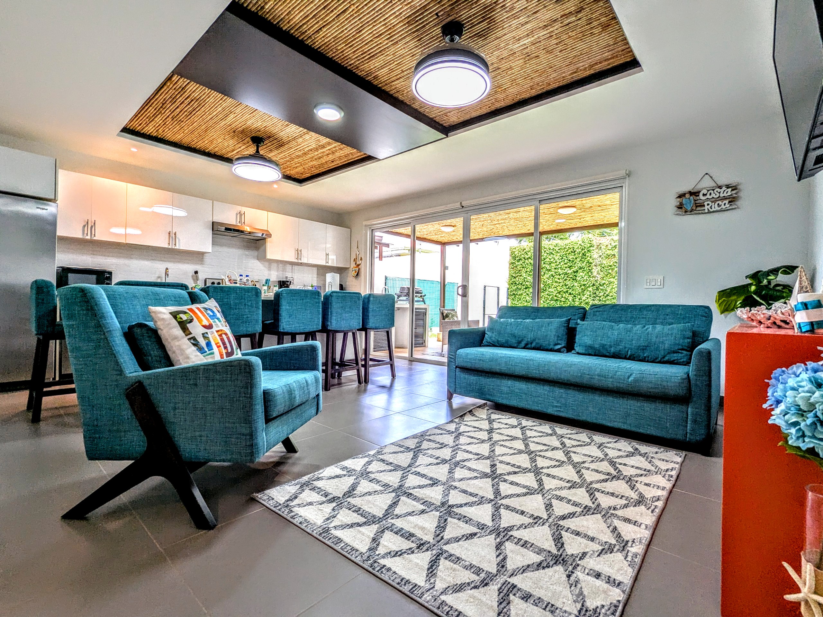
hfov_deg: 94.5
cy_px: 308
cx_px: 412
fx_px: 380
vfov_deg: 78.1
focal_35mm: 16
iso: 43
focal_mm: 2.35
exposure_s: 1/60.6
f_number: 2.2
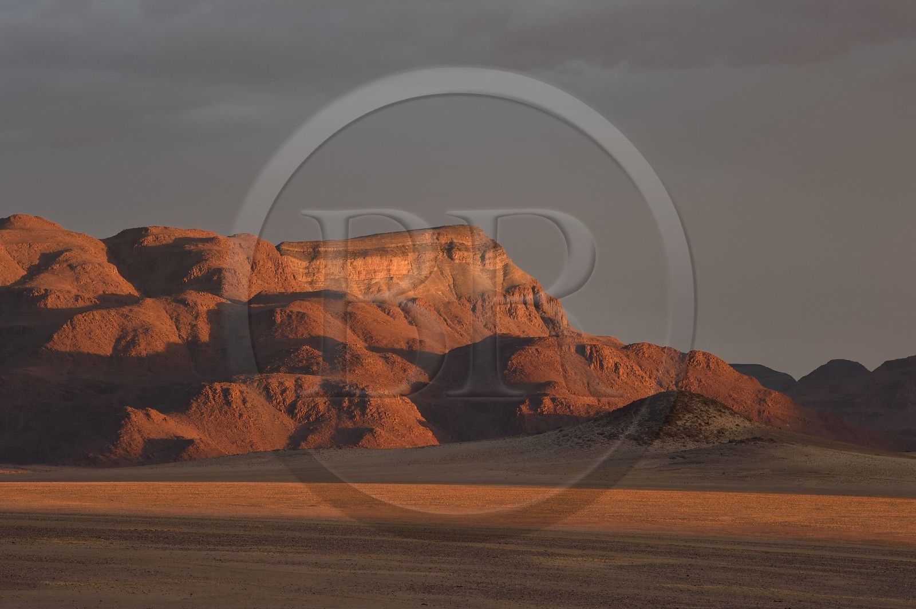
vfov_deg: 6.9
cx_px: 458
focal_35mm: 200
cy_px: 304
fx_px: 5085
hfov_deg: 10.3
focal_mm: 200
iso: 400
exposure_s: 1/160
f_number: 7.1
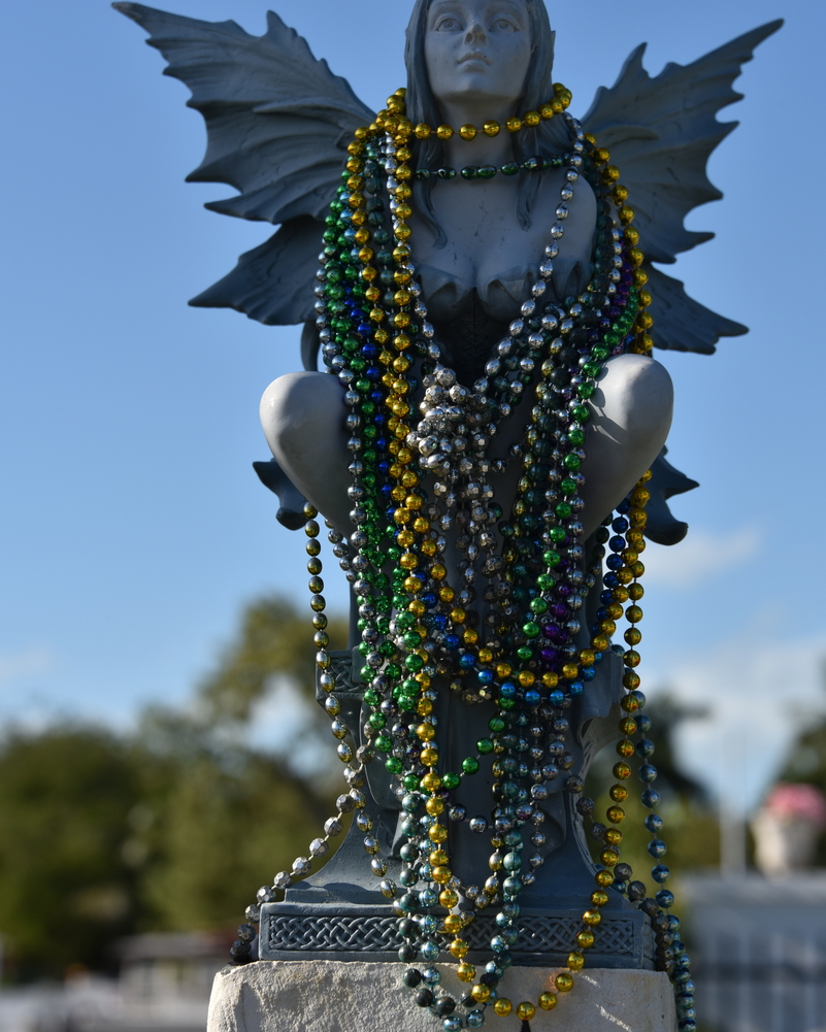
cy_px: 518
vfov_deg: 17.8
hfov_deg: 14.3
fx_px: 3300
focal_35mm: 108
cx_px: 436
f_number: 9
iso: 100
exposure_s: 1/320
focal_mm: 90
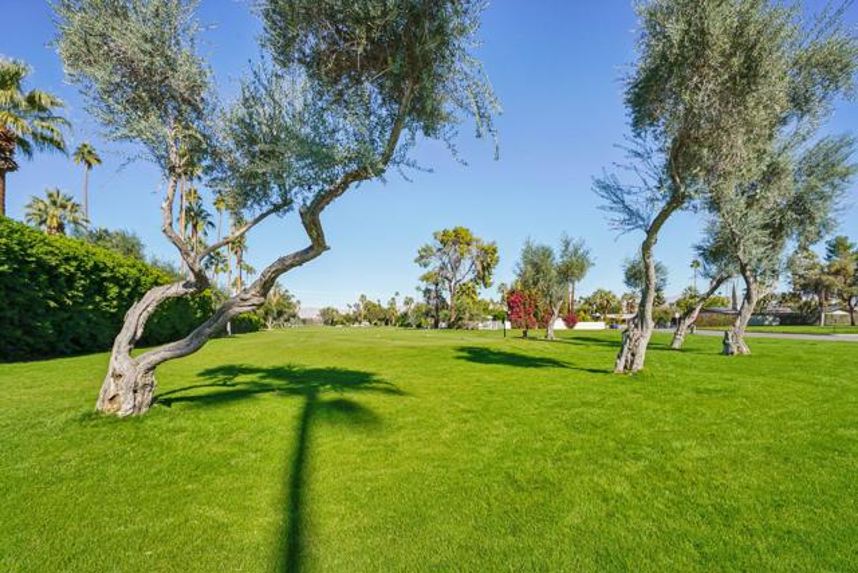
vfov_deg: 73.8
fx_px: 381
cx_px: 429
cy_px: 286
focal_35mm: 16
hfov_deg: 96.7
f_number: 8
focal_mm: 16
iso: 100
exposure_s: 1/320
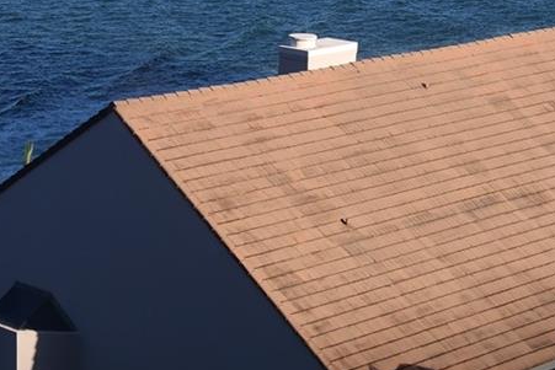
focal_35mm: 117
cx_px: 129
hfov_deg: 17.4
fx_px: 1804
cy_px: -1
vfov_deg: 11.6
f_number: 5
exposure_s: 1/160
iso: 100
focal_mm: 22
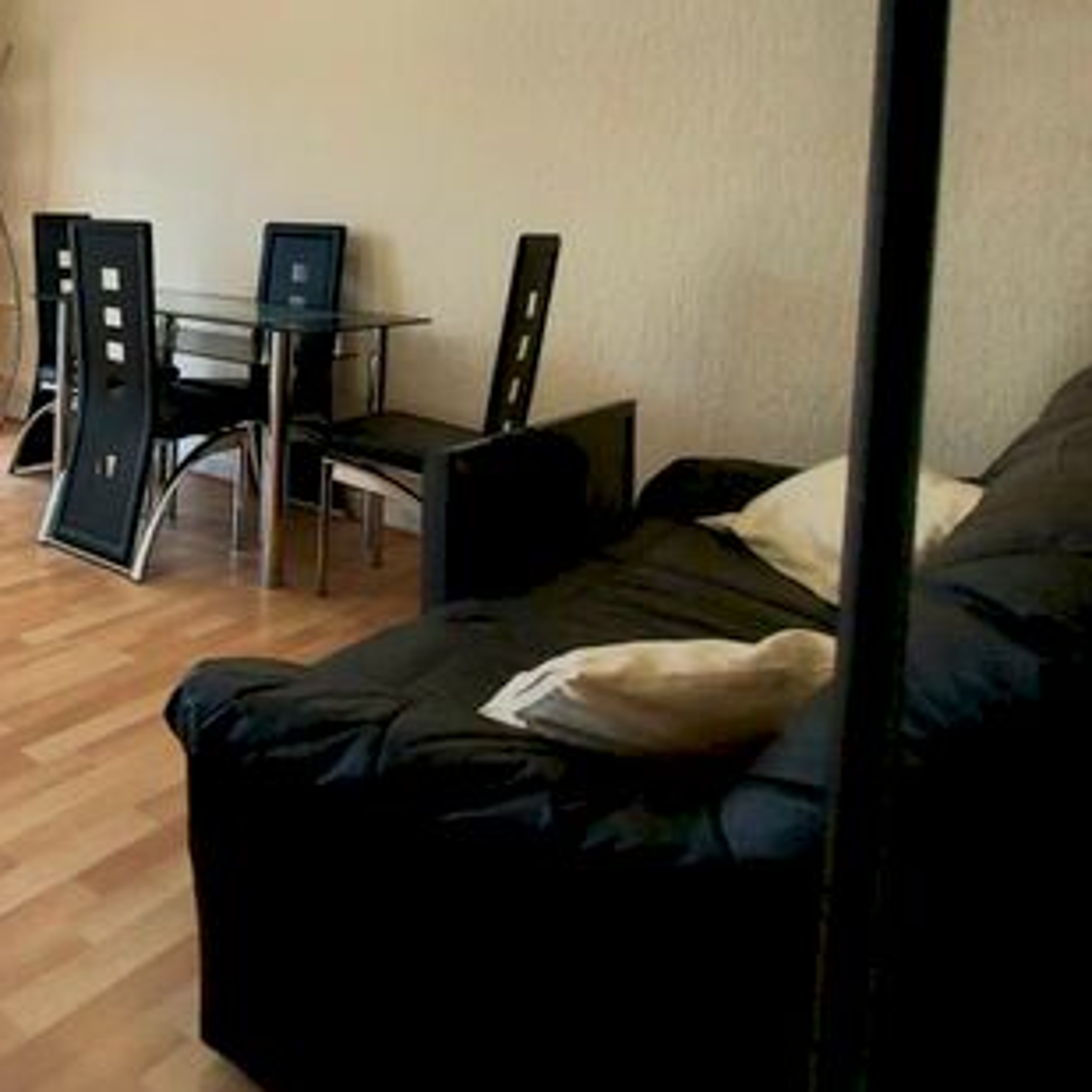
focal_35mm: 26
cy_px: 214
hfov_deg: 46.0
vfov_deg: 56.4
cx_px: -99
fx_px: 928
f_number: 2.2
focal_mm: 1.74
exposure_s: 1/120
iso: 100
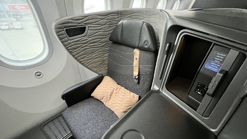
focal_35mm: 15
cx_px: 128
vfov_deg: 69.8
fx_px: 98
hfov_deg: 103.0
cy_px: 84
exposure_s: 1/48
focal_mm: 1.57
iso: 1000
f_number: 1.8
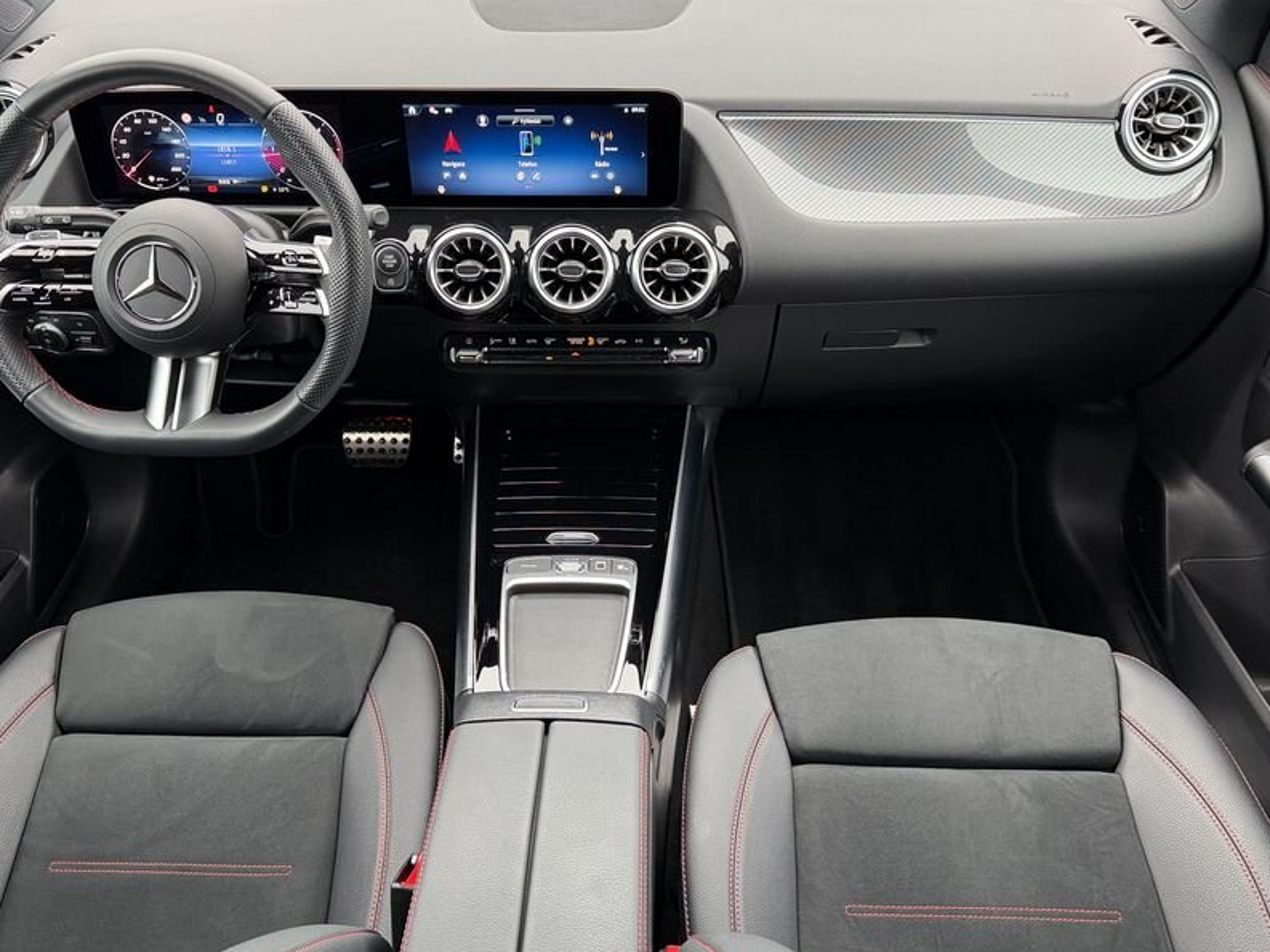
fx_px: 1138
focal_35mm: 31
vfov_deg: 45.4
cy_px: 429
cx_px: 589
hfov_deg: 58.3
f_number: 1.78
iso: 200
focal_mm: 6.76
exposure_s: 1/78
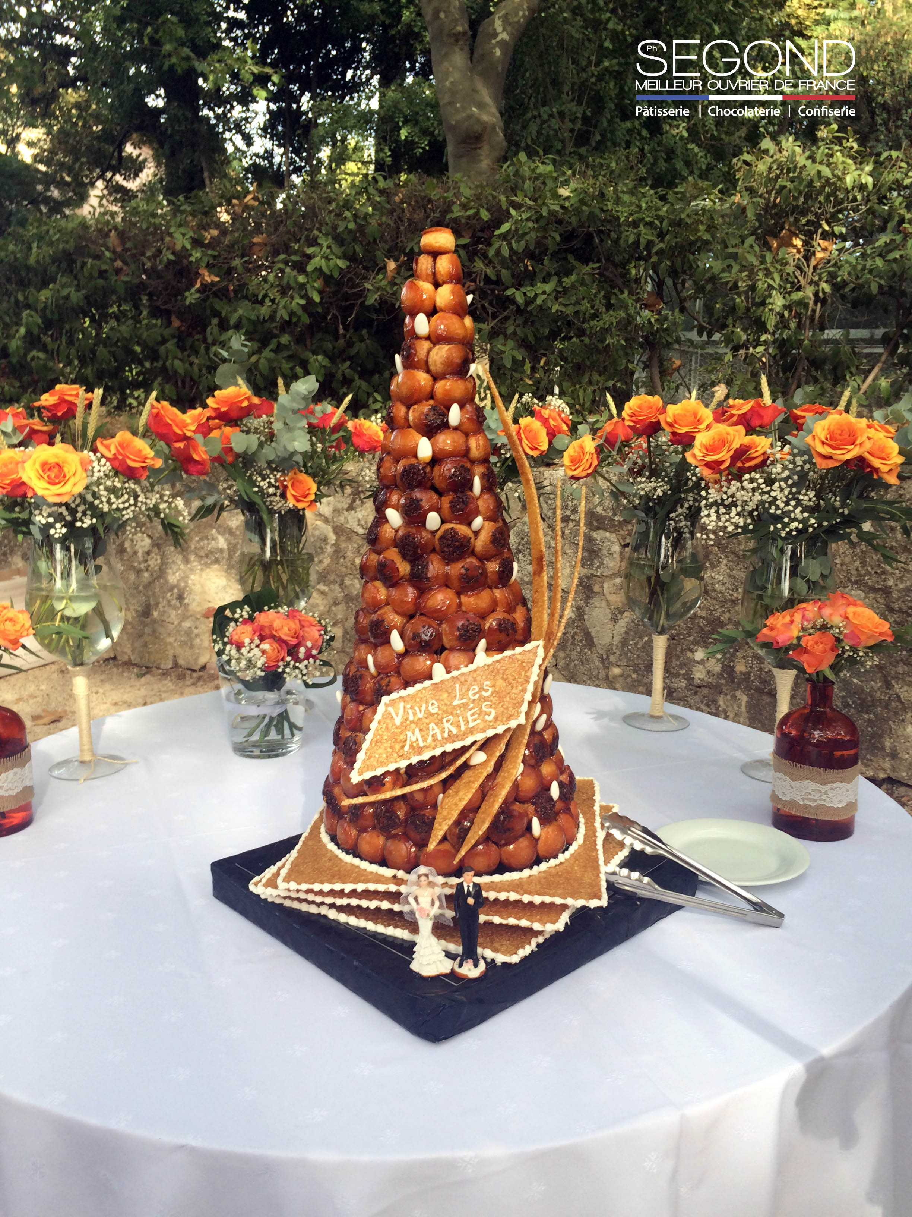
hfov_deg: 48.2
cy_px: 608
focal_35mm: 29
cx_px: 456
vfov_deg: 61.7
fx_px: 1019
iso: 32
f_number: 2.2
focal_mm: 4.15
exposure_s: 1/202
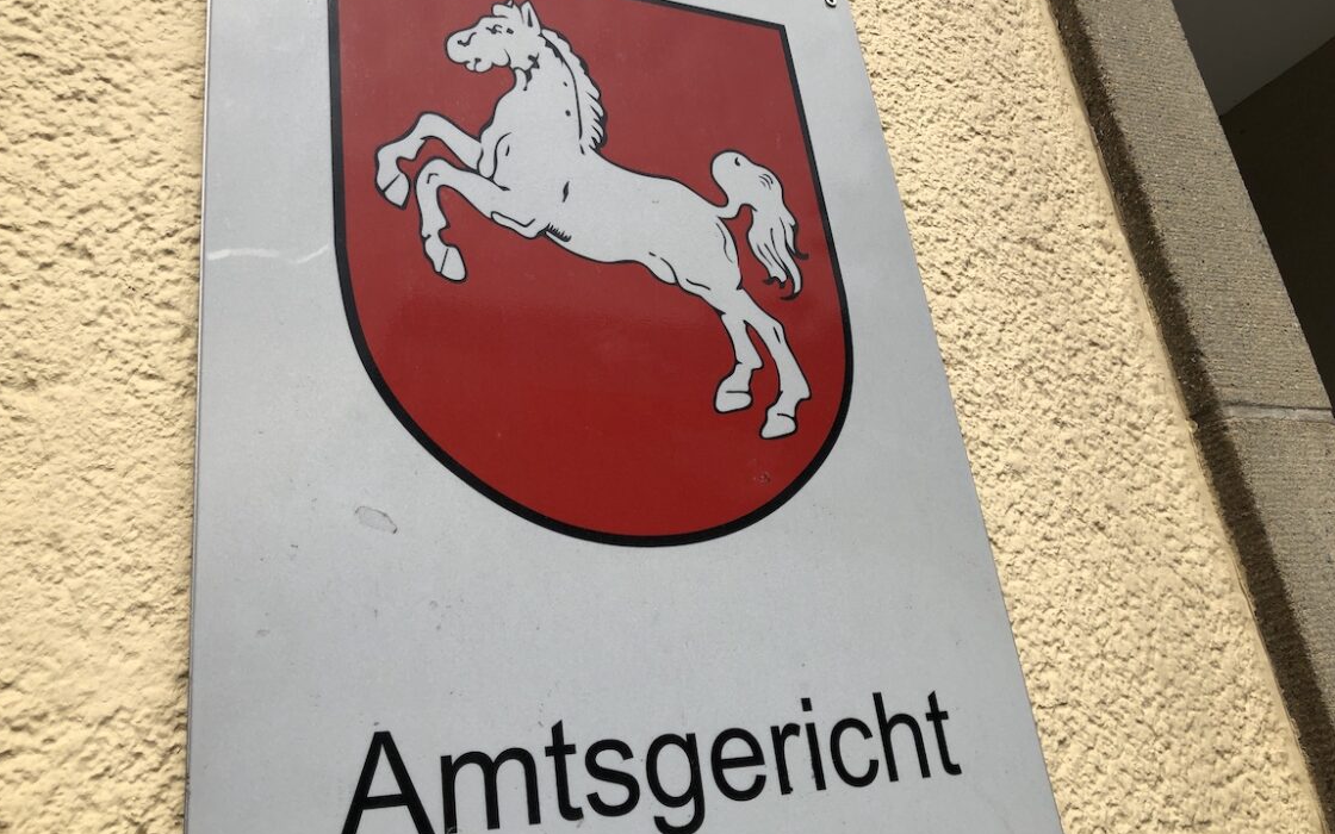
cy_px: 372
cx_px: 642
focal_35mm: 31
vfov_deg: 40.5
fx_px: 1128
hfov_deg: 61.2
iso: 20
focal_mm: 3.99
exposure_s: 1/2825
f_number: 1.8
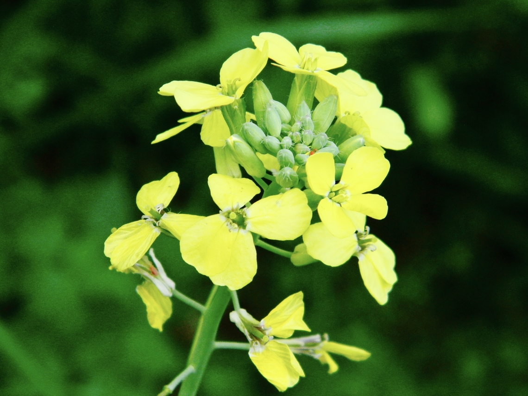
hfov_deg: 13.3
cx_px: 264
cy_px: 198
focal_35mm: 148
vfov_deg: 10.0
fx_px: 2257
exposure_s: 1/124
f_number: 5
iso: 209
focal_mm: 26.8
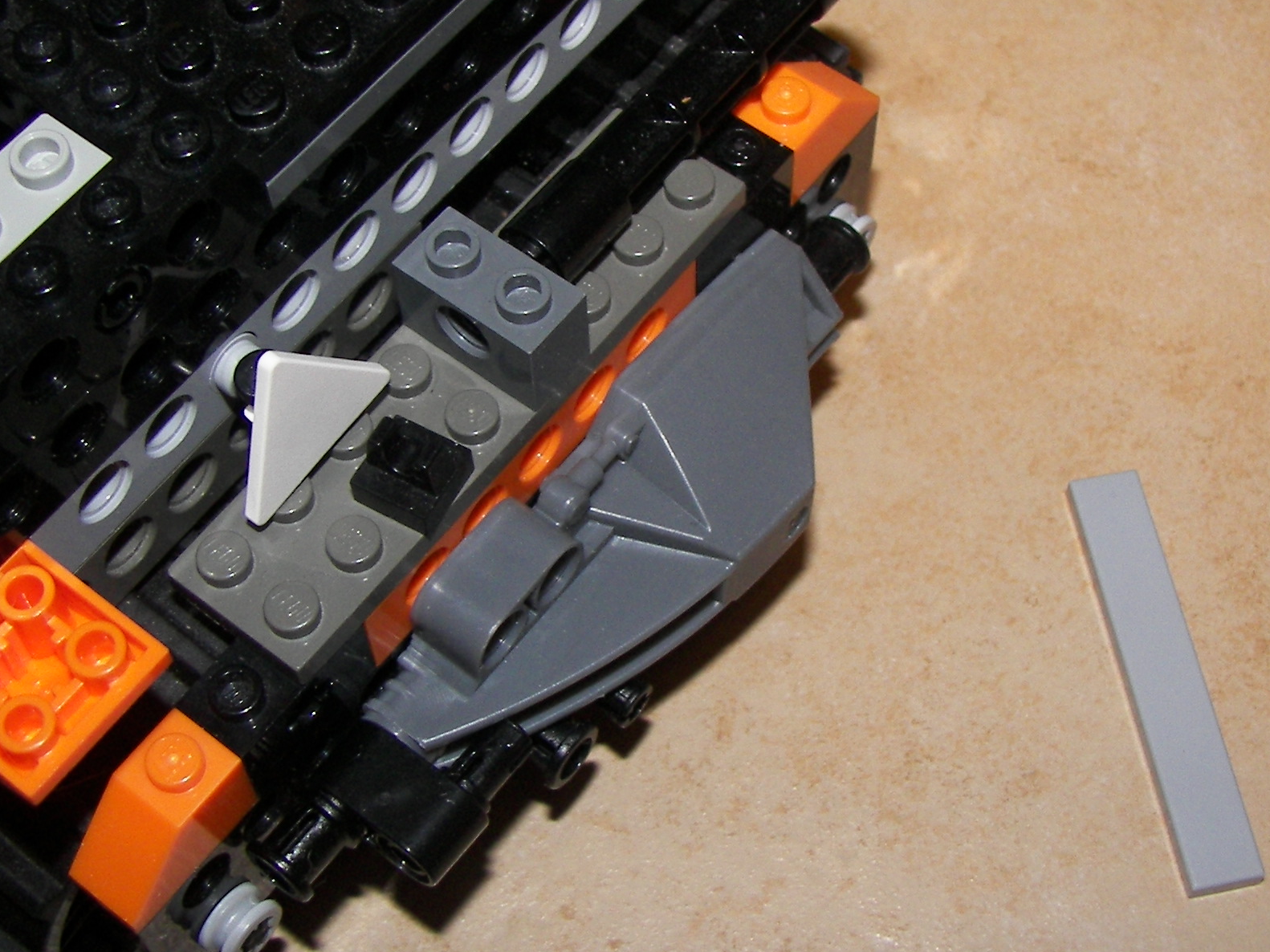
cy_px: 458
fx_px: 2164
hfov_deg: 32.7
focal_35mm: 59
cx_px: 701
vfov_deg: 24.8
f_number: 2.8
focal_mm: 6
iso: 100
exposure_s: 1/30
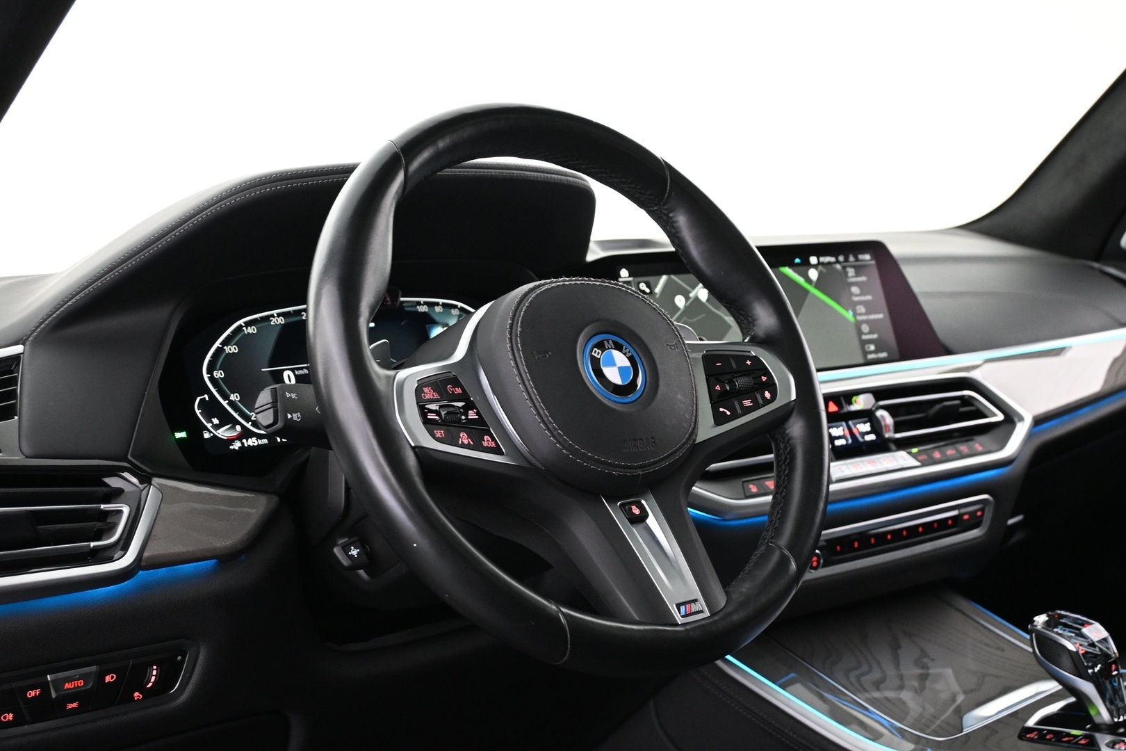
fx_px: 1290
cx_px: 563
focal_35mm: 41
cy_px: 376
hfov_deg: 47.2
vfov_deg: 32.4
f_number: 4.5
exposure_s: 1/15
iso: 1600
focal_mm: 27.5
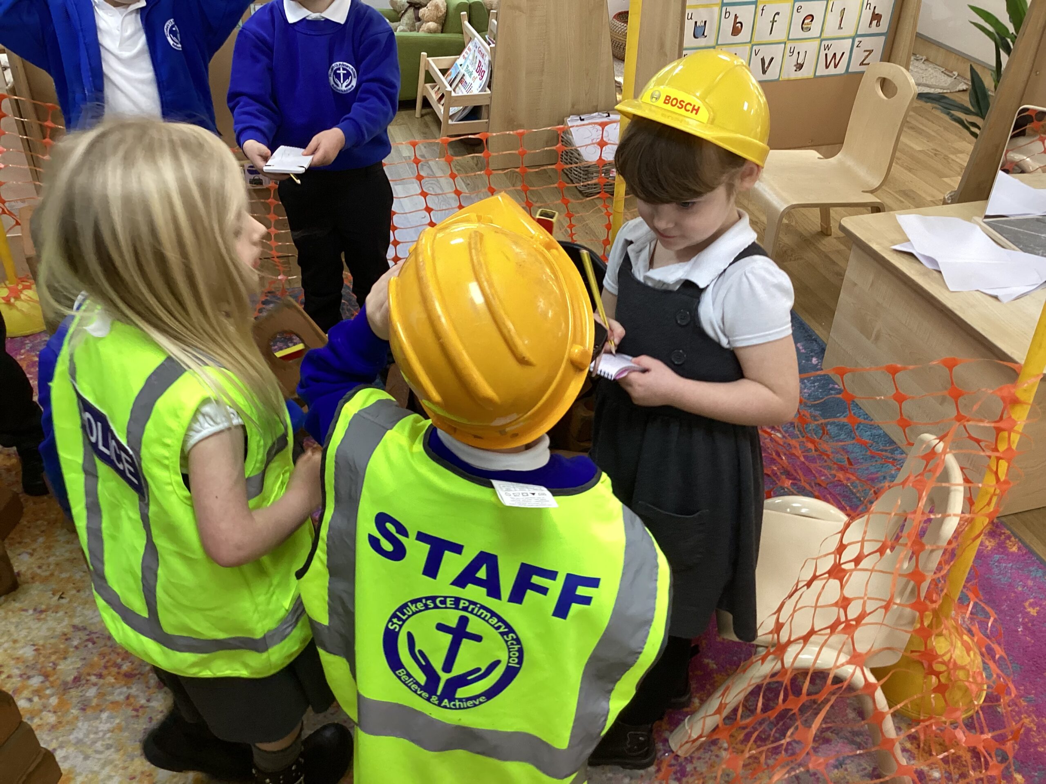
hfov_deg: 58.4
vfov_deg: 45.4
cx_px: 523
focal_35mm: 31
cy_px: 392
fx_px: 937
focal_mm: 3.3
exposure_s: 1/50
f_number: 2.4
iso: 125
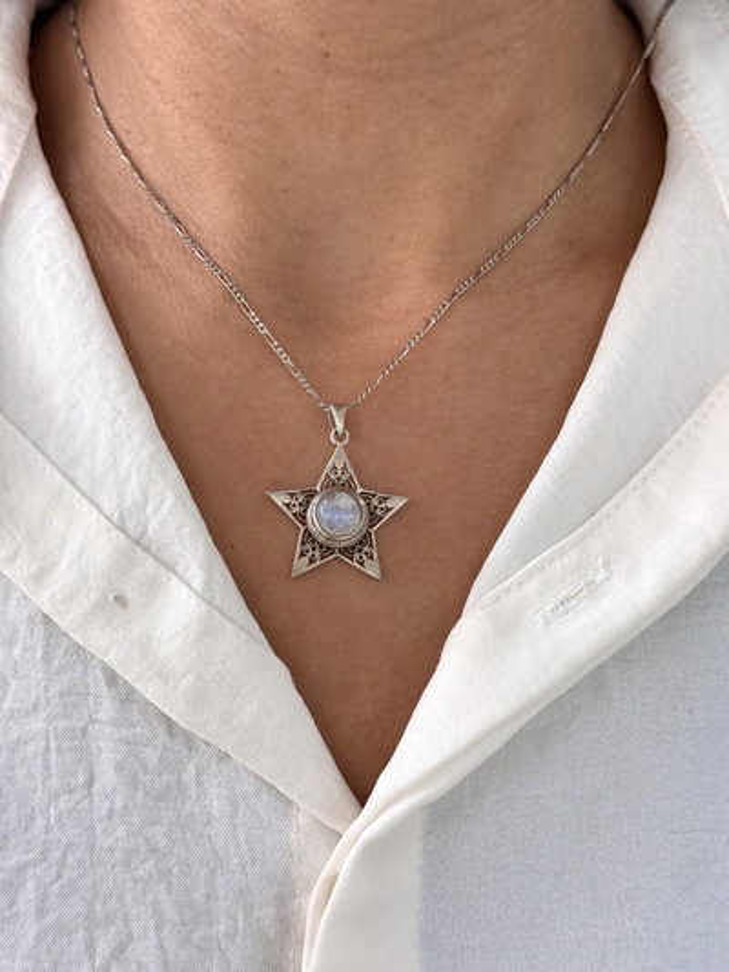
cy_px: 486
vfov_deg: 39.6
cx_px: 364
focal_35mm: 48
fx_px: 1347
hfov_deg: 30.3
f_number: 1.78
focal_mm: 6.76
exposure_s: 1/83
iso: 100
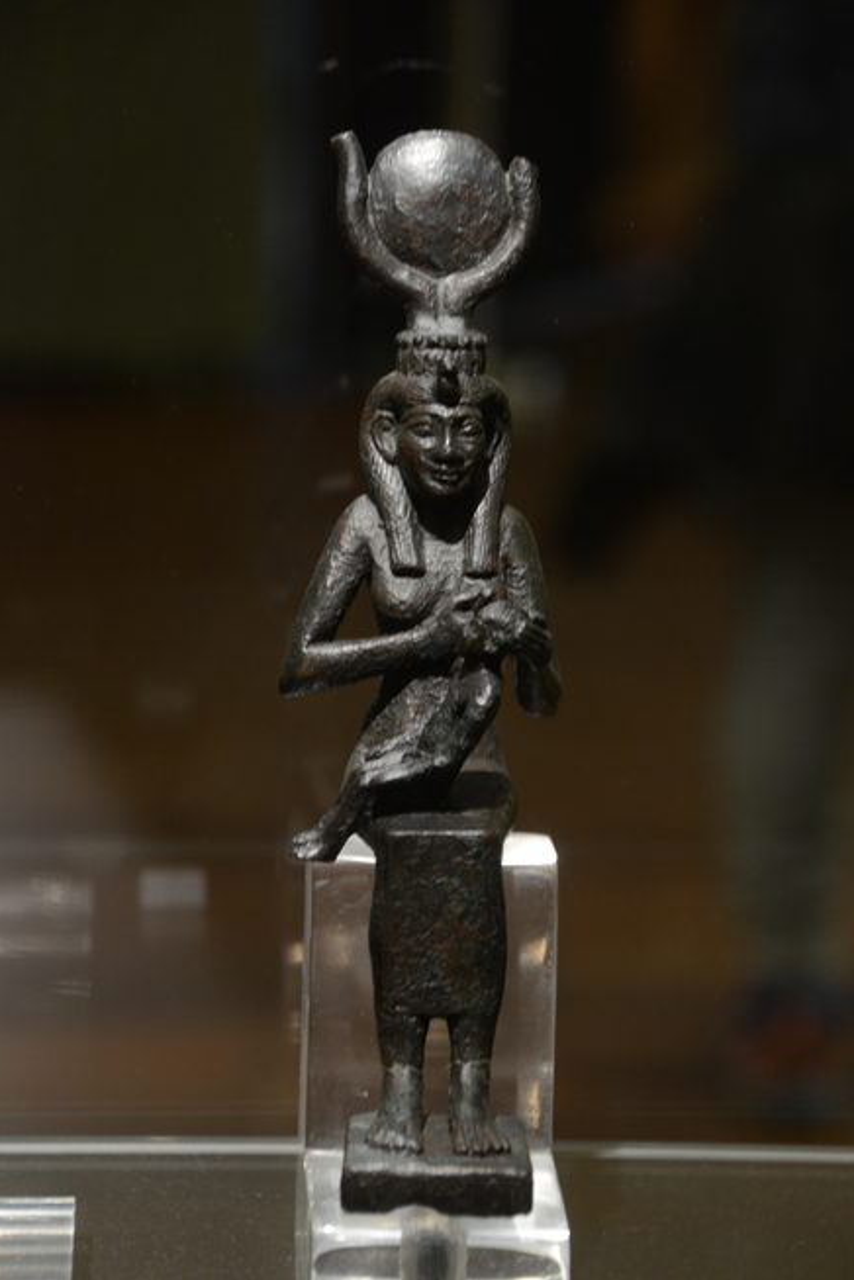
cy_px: 632
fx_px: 5408
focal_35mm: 152
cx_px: 425
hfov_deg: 9.0
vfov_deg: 13.5
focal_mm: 100
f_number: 5.6
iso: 1000
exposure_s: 1/13
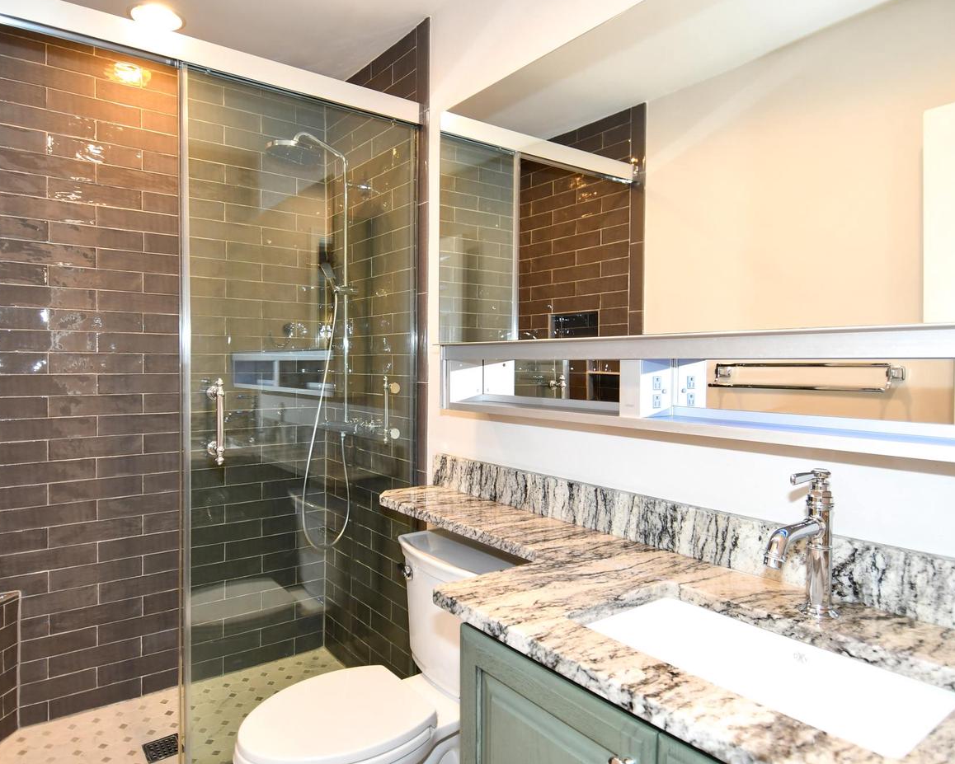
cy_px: 382
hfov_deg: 76.8
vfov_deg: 65.5
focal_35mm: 21
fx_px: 594
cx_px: 383
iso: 500
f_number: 4
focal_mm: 12
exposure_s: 1/60
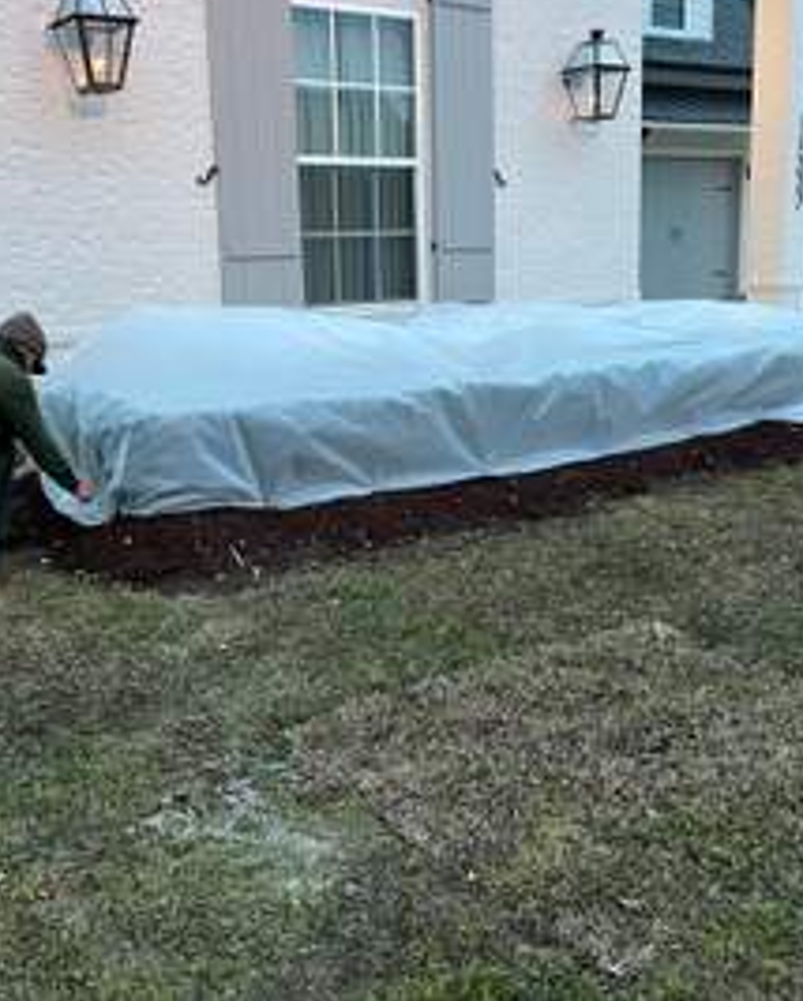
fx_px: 1128
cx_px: 371
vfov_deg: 47.8
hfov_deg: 39.2
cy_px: 442
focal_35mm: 38
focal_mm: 5.7
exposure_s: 1/60
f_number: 1.5
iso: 320
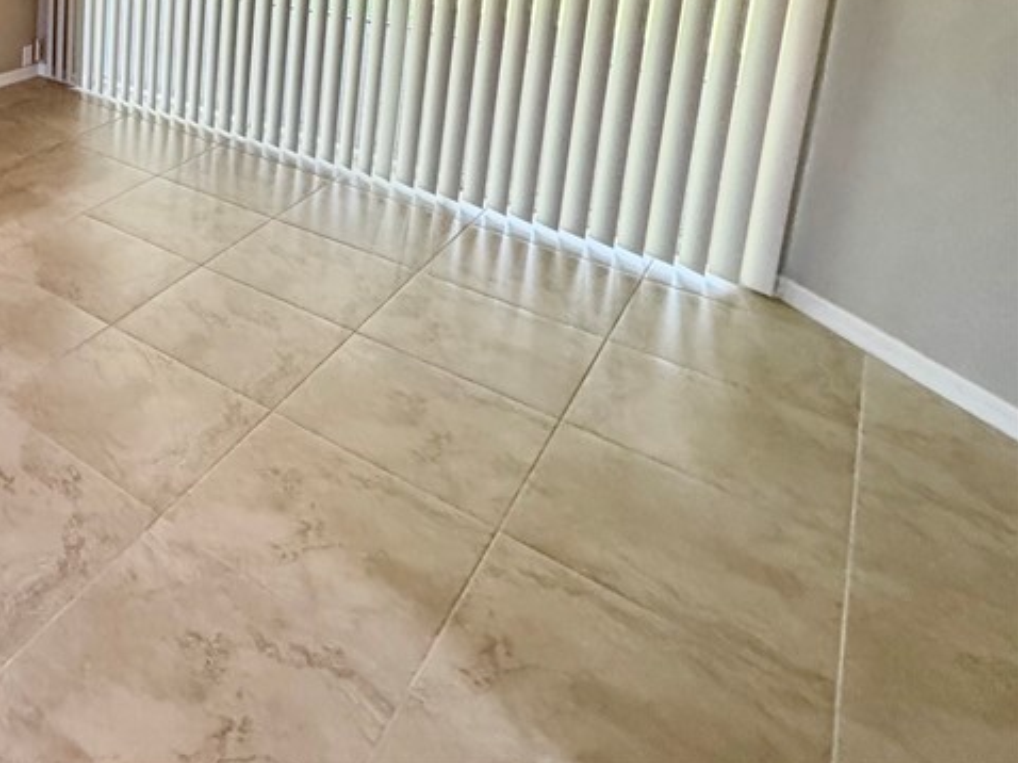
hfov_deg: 46.4
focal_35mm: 30
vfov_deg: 39.5
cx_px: -70
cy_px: -47
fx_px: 882
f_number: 2.2
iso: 320
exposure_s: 1/120
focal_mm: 2.22
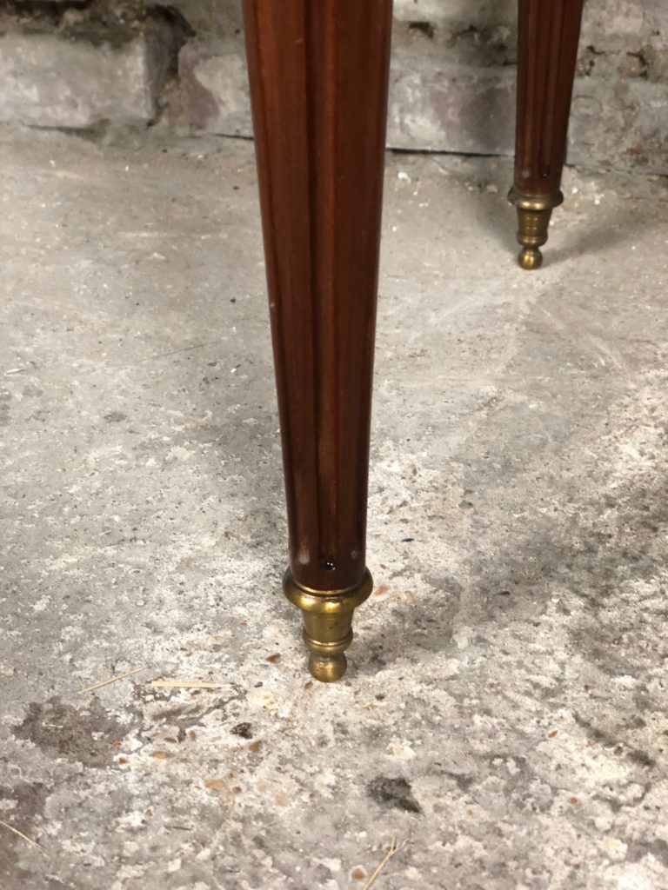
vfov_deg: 36.8
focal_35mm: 52
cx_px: 334
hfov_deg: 28.0
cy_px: 445
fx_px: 1338
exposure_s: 1/25
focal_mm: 6
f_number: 2.4
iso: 125
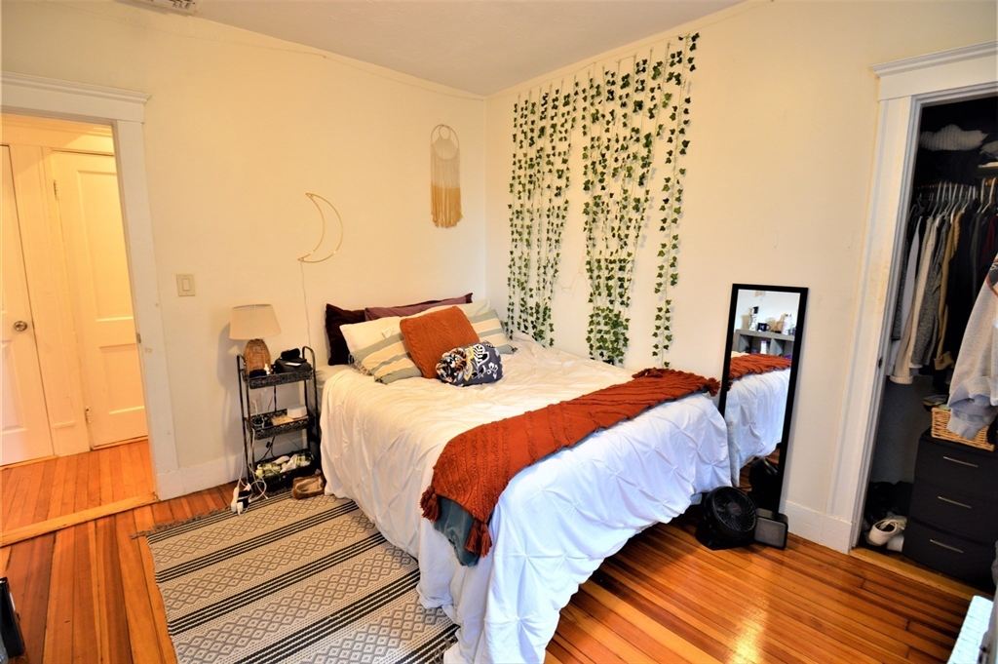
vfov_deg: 77.2
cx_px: 499
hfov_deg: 100.4
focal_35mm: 15
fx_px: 415
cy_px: 332
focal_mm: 10
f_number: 3.5
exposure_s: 1/20
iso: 400
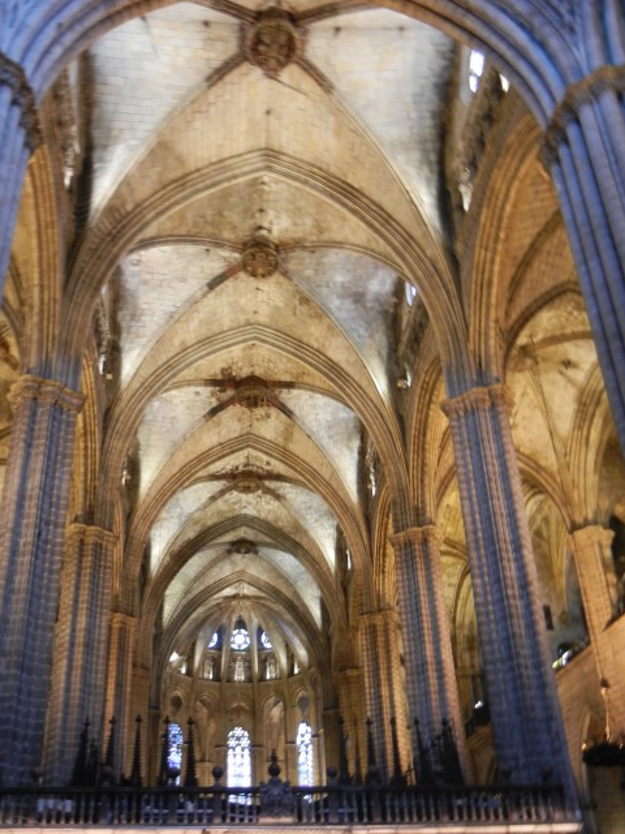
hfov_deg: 39.6
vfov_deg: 51.2
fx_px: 867
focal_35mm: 36
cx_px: 266
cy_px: 470
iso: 400
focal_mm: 5.4
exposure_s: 1/6.3
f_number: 3.5
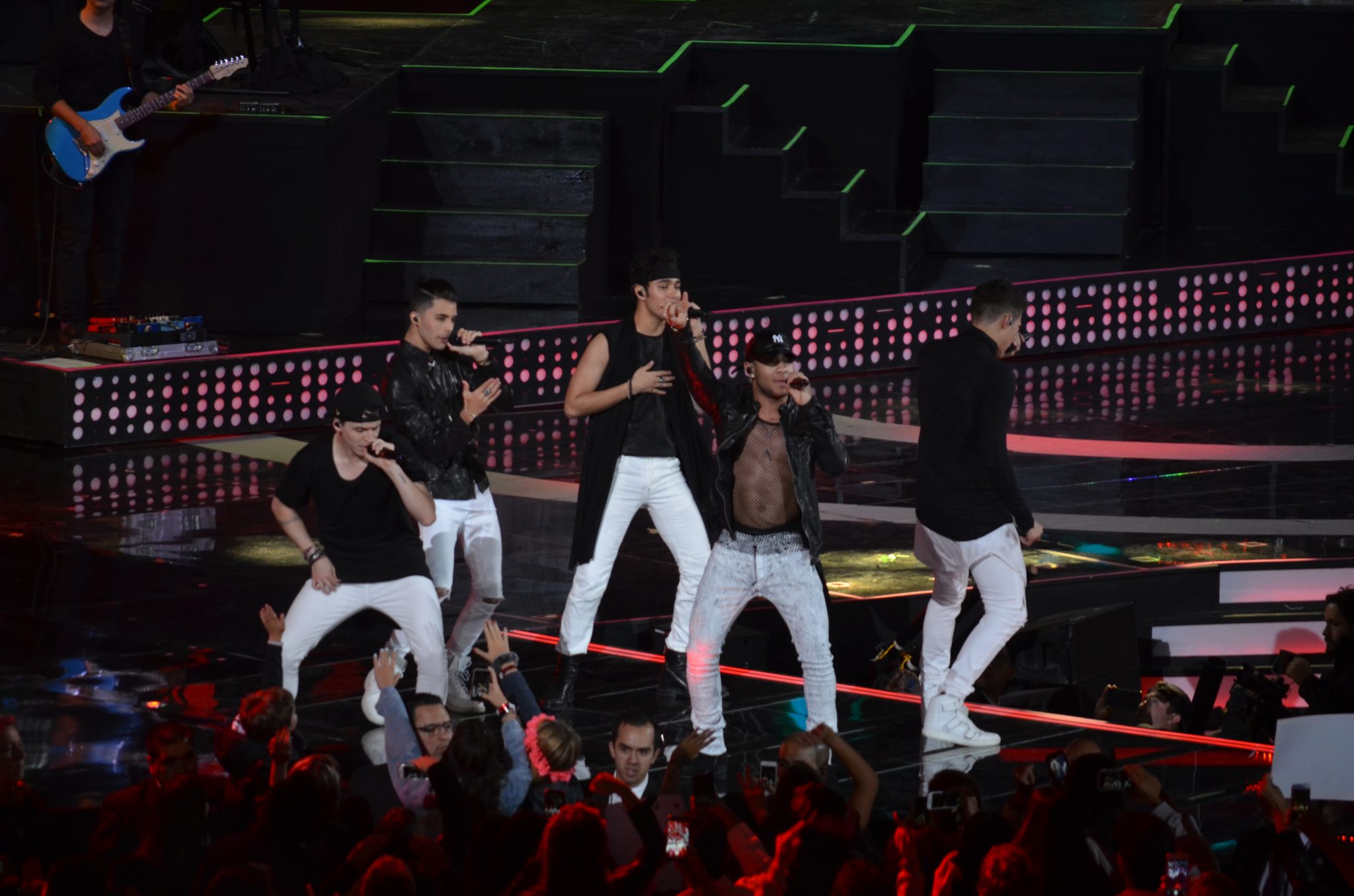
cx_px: 677
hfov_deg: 6.9
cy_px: 448
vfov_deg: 4.6
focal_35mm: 300
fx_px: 11259
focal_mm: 200
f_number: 5.6
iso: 800
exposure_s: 1/125
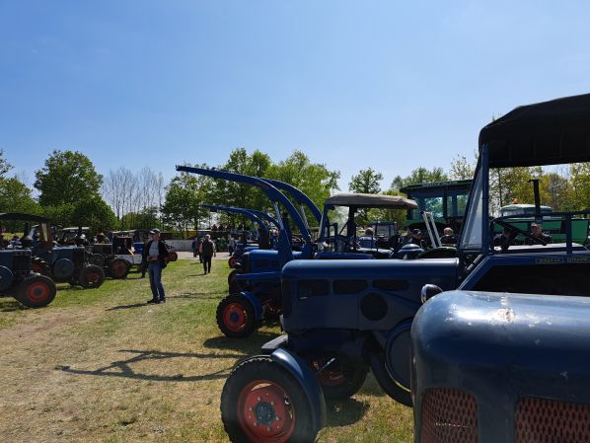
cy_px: 222
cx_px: 295
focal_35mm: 24
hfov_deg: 71.6
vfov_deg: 56.8
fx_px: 409
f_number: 1.8
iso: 50
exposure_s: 1/1616
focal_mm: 5.23
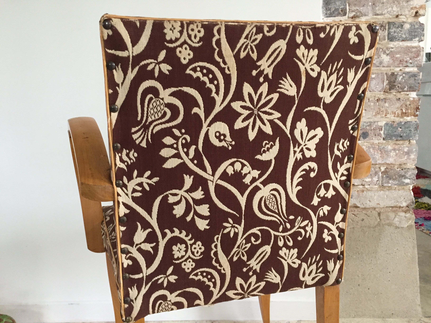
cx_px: 216
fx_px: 361
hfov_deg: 61.7
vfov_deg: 48.2
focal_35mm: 29
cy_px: 162
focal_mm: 4.15
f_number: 2.2
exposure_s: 1/33
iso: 250
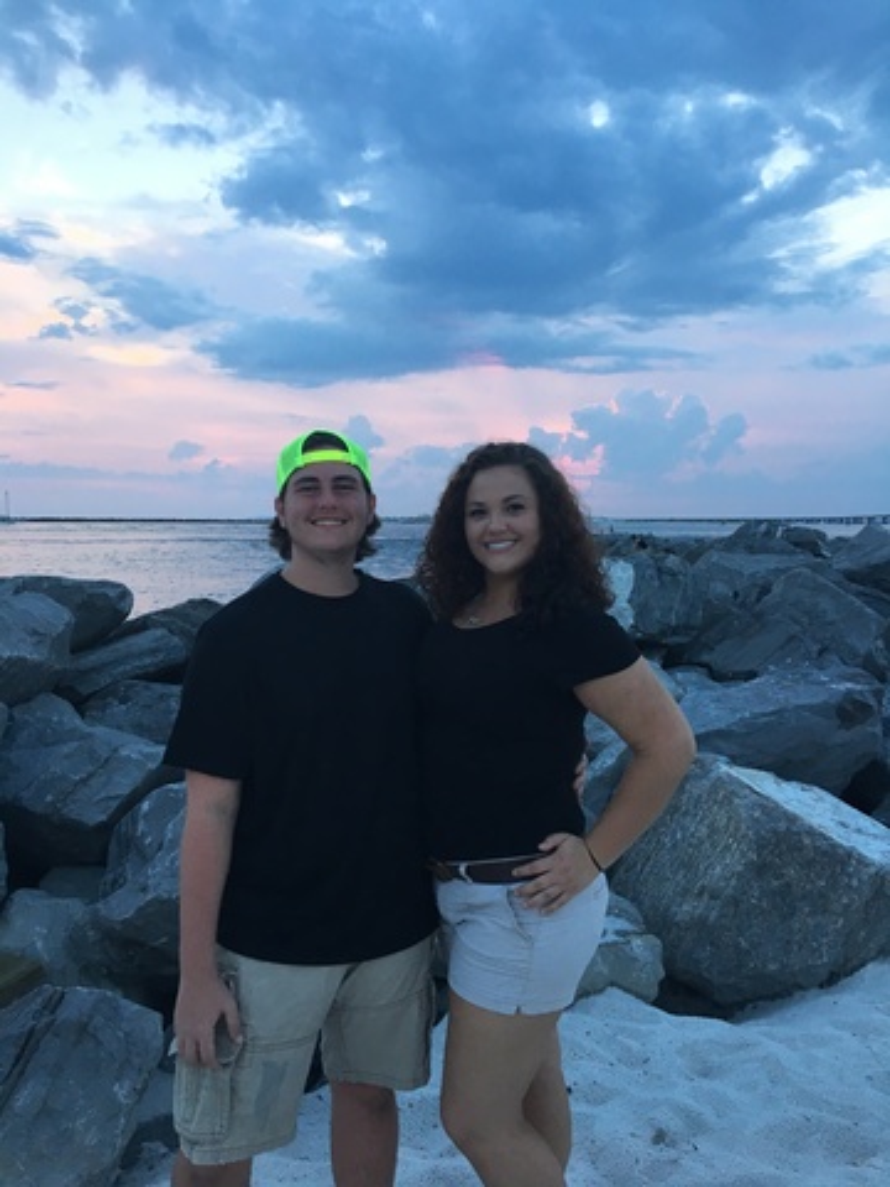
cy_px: 594
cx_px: 445
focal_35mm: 29
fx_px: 994
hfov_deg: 48.2
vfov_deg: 61.7
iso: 25
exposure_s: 1/40
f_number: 2.2
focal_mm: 4.15
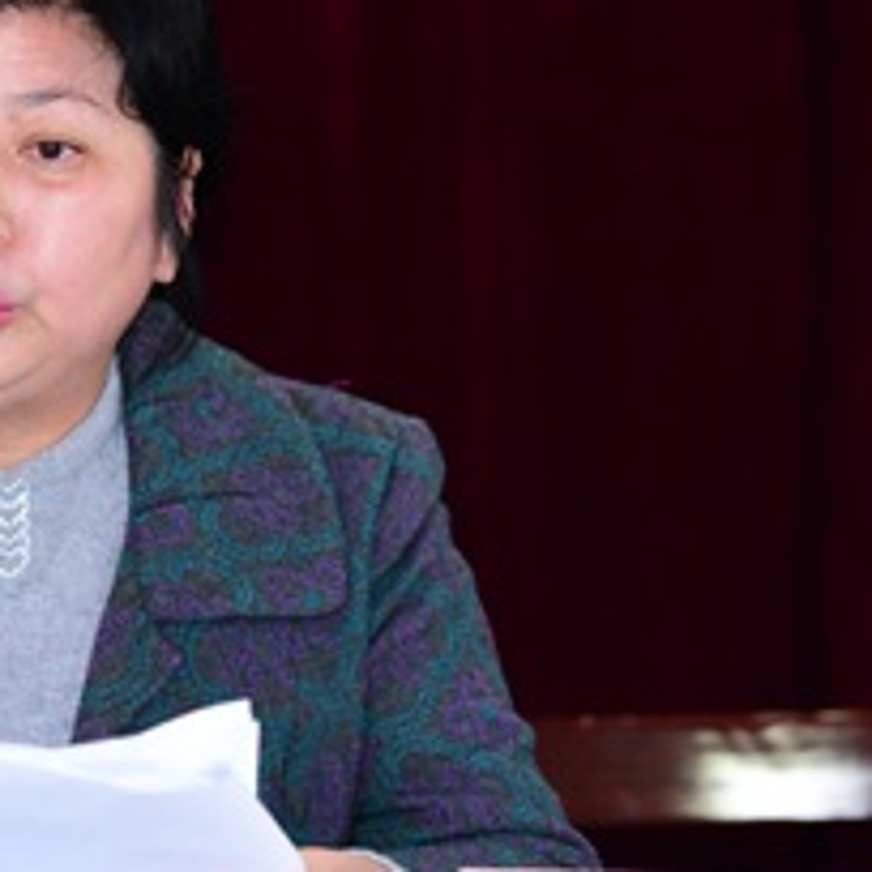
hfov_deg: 6.7
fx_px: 7410
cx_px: 0
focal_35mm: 260
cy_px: 474
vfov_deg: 6.7
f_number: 3.5
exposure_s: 1/80
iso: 3200
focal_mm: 125
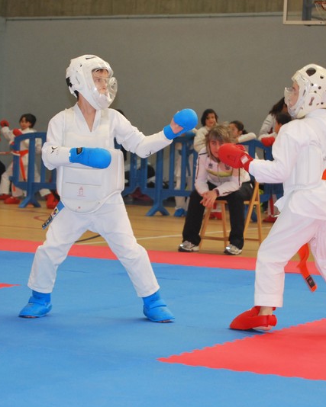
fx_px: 1327
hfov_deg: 14.0
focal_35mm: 110
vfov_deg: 17.5
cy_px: 204
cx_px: 175
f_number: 5.6
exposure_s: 1/125
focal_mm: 52
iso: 800
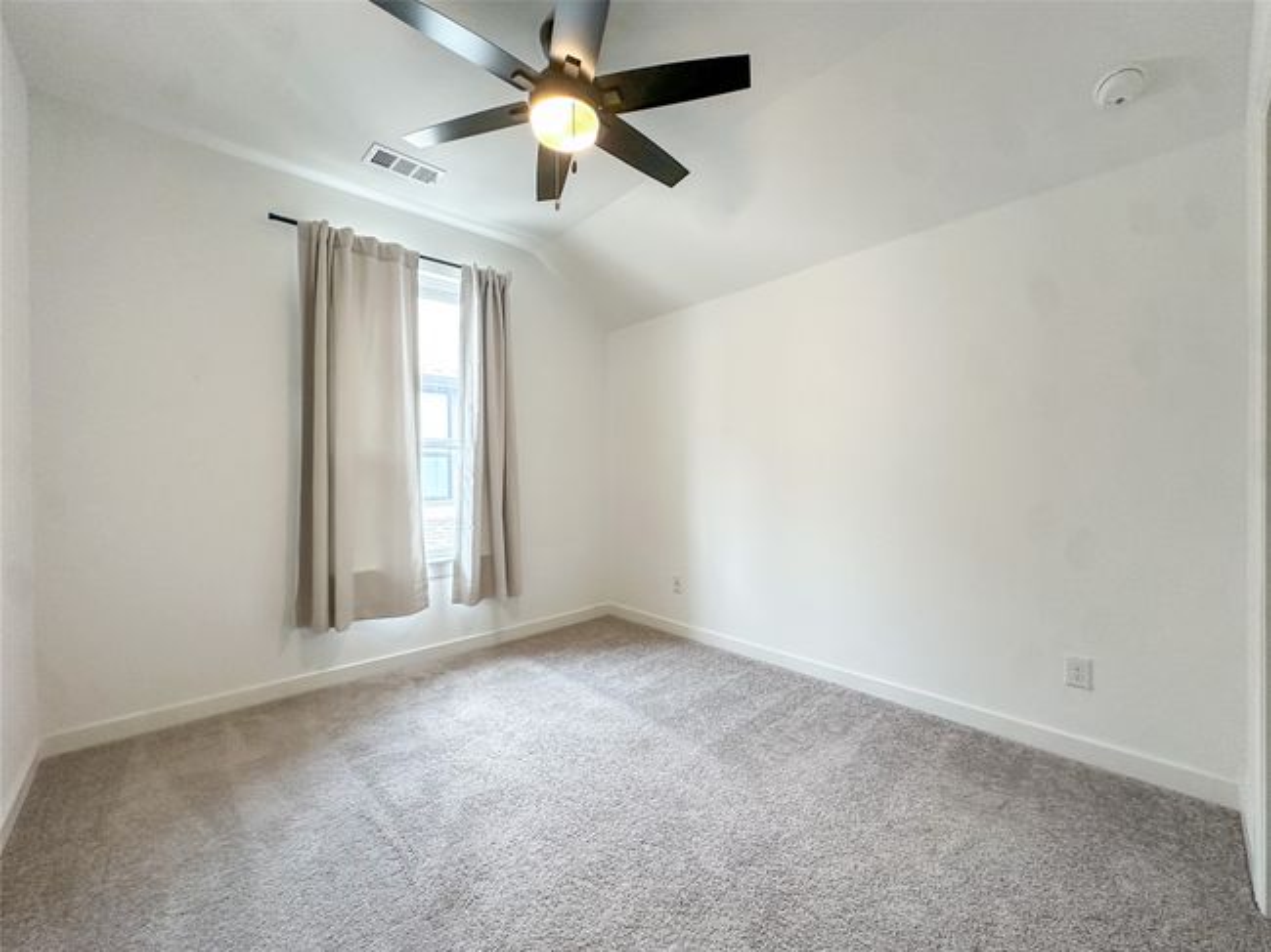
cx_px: 636
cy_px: 476
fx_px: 514
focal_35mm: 14
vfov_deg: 85.6
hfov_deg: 102.1
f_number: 2.2
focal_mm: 2.22
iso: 250
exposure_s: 1/120
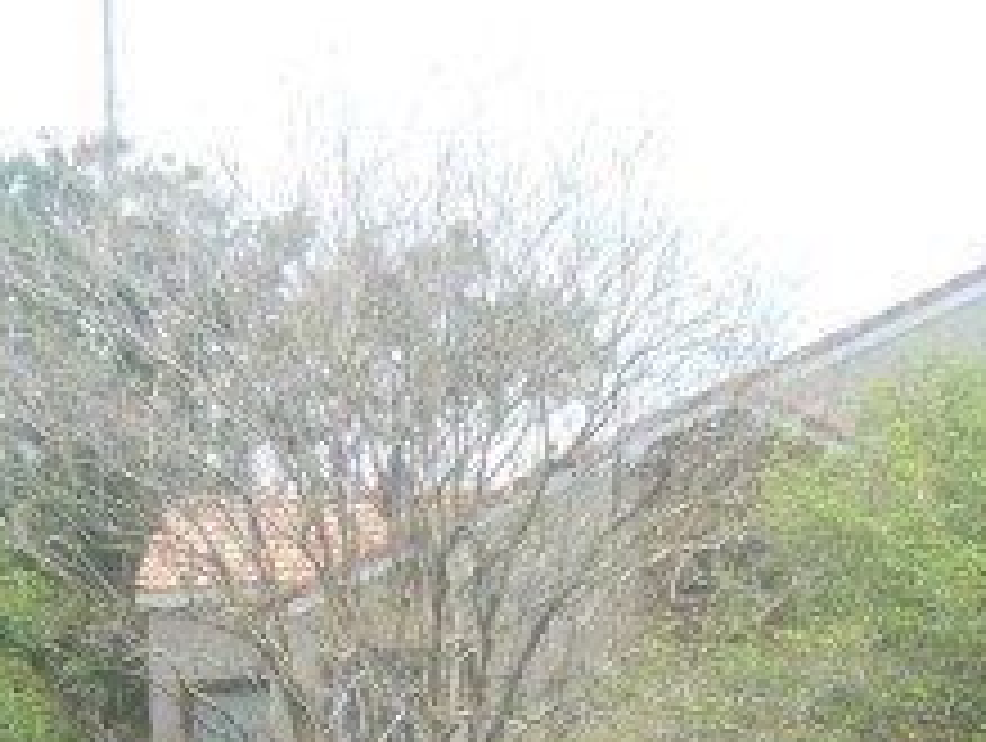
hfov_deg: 15.6
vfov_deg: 11.3
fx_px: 3595
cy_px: 1169
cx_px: 567
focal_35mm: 126
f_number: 3.5
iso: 80
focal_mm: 4.9
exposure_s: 1/300
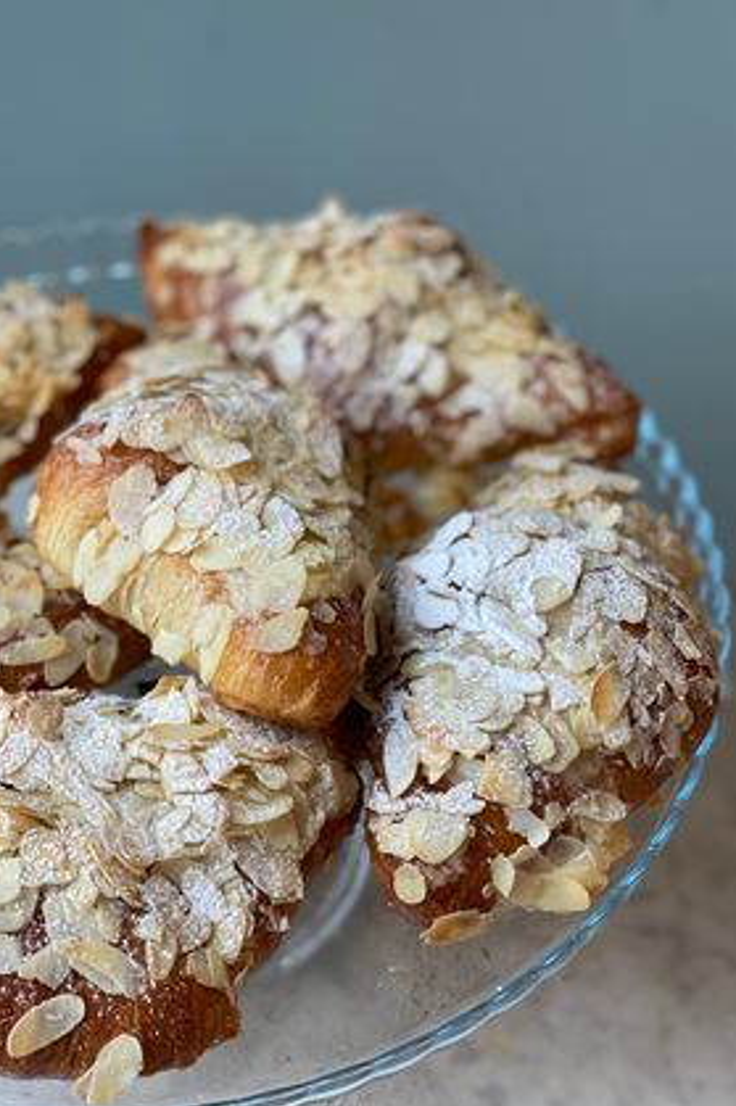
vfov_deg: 36.3
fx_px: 1688
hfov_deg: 24.6
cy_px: 560
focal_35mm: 55
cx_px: 332
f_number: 2
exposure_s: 1/100
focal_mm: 6
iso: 80
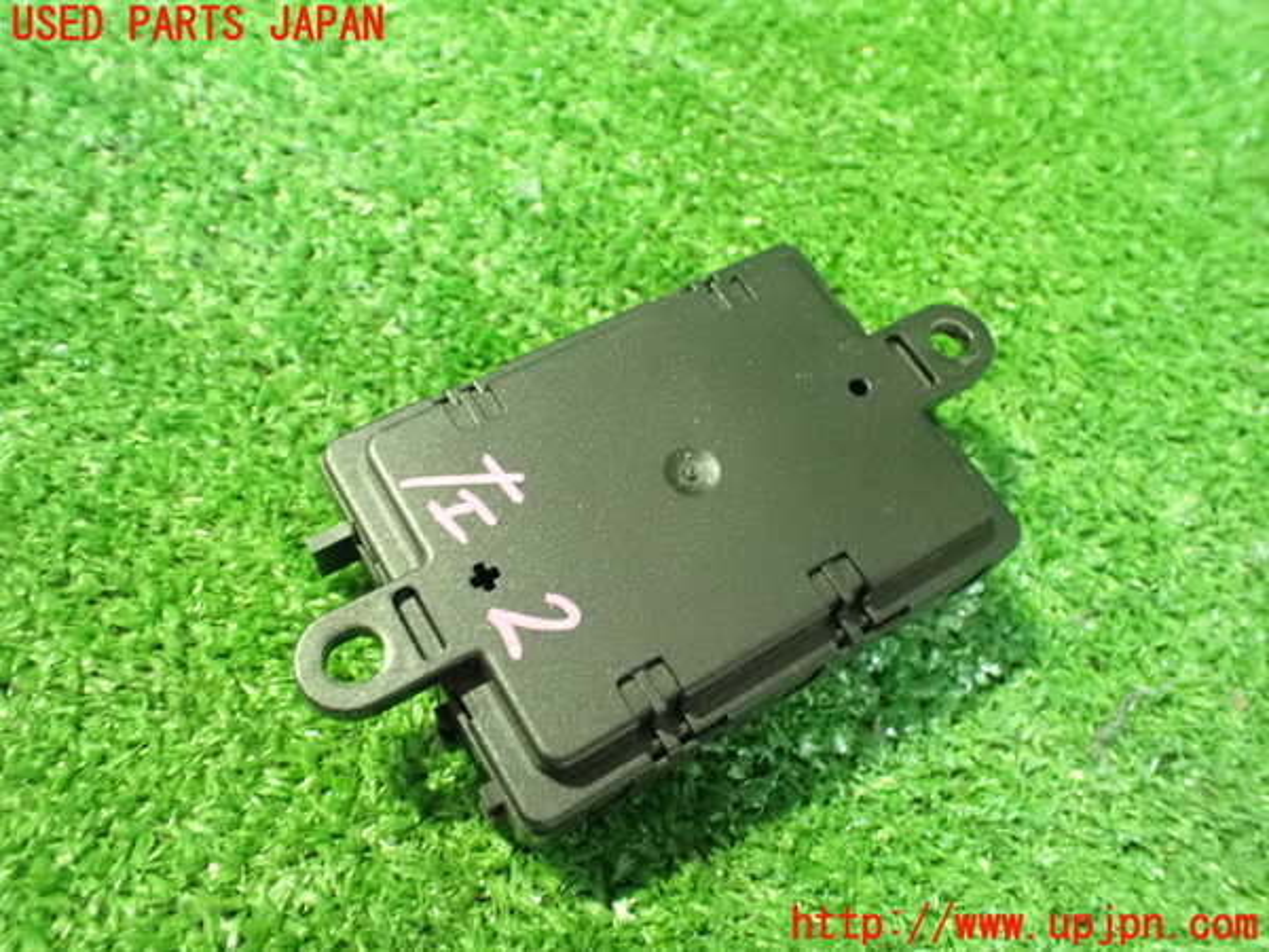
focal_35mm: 30
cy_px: 476
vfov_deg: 46.8
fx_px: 1100
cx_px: 634
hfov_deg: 60.0
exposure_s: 1/15
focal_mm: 5.4
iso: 1600
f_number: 2.3
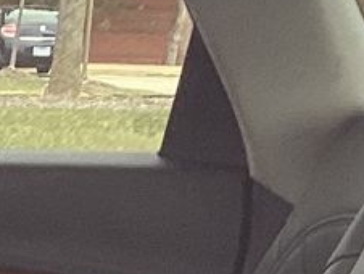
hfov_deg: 8.1
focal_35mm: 219
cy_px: 559
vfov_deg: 6.6
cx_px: -623
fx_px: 2305
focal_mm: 3.3
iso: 50
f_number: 2.4
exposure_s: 1/120
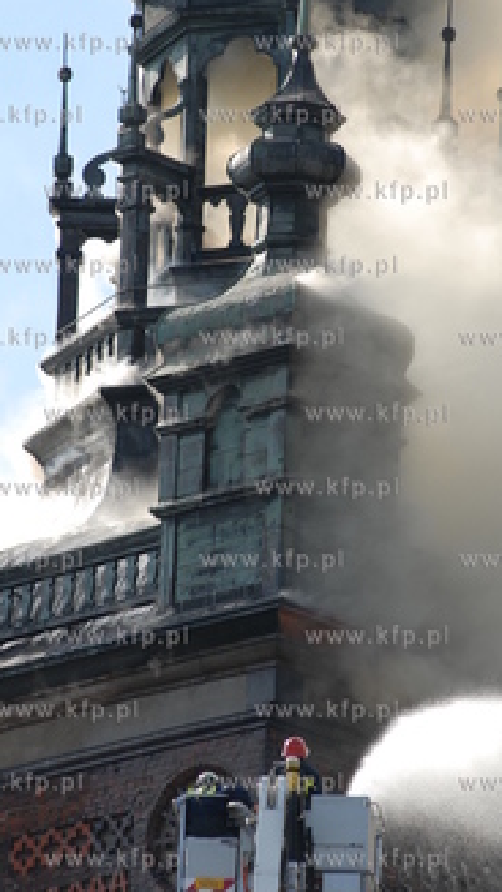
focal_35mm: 385
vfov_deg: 5.6
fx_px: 9108
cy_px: 409
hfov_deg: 3.2
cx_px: 292
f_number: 4.5
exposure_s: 1/500
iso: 100
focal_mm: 200
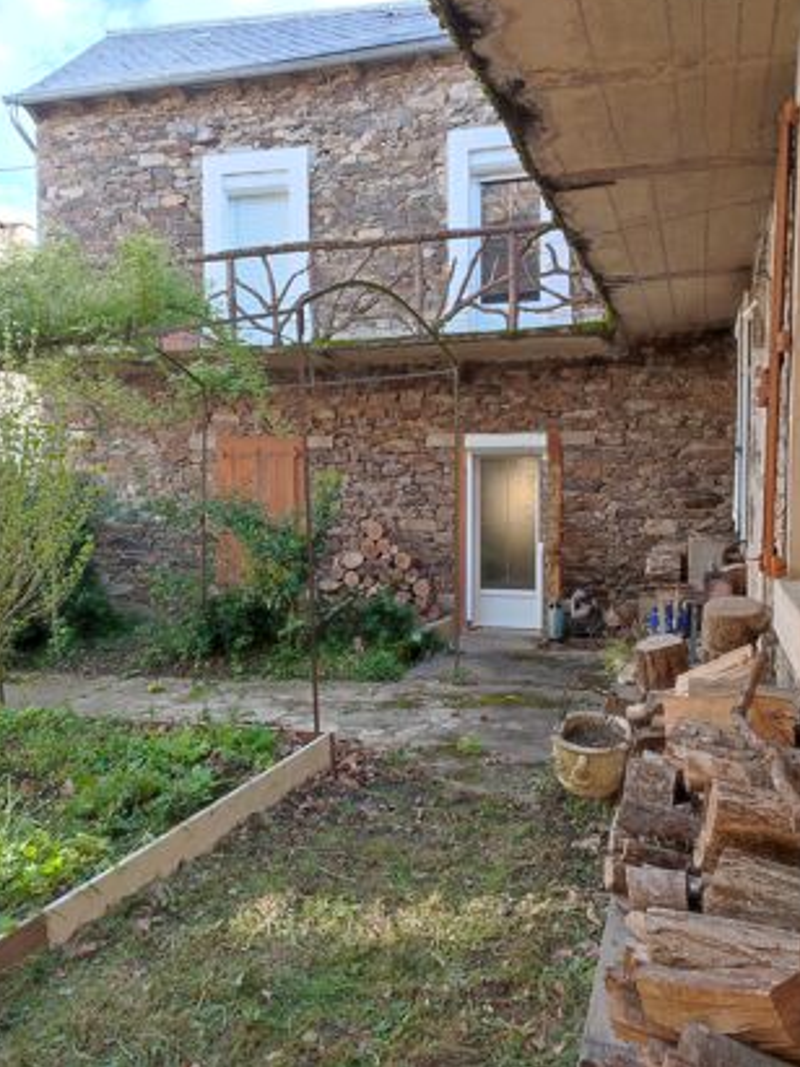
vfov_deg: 67.3
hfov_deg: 53.0
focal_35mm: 26
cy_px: 515
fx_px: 802
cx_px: 397
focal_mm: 6.04
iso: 142
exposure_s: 1/50
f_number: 1.9
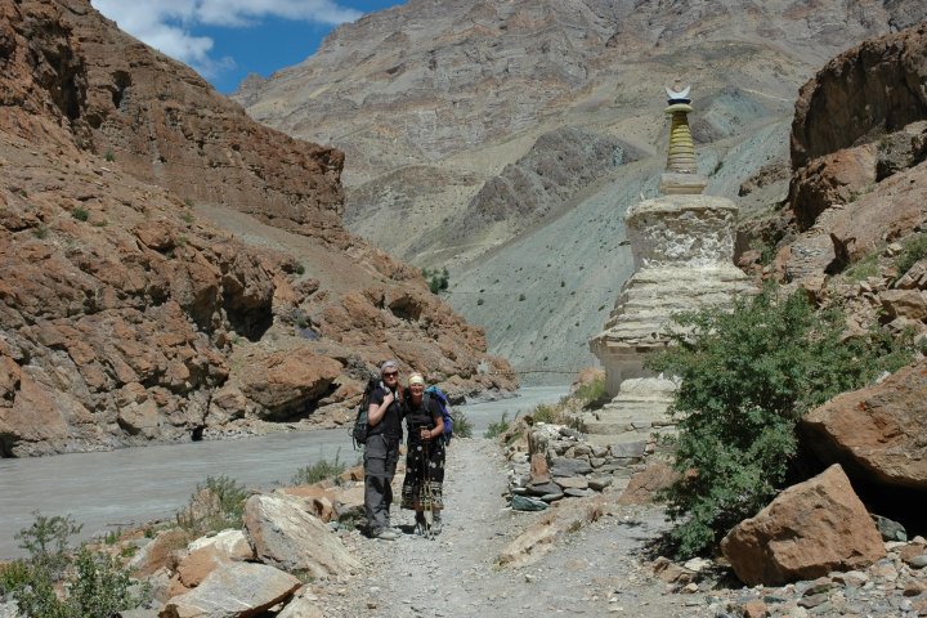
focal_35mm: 44
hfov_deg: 45.0
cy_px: 309
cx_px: 464
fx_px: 1120
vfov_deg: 30.8
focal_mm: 29
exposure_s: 1/400
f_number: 10
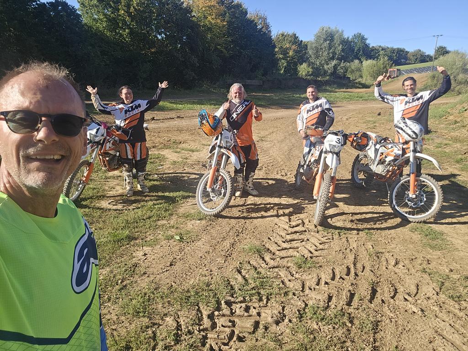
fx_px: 338
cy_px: 176
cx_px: 234
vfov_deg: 54.9
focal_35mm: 25
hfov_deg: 69.4
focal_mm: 3.3
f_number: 2.2
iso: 25
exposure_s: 1/494
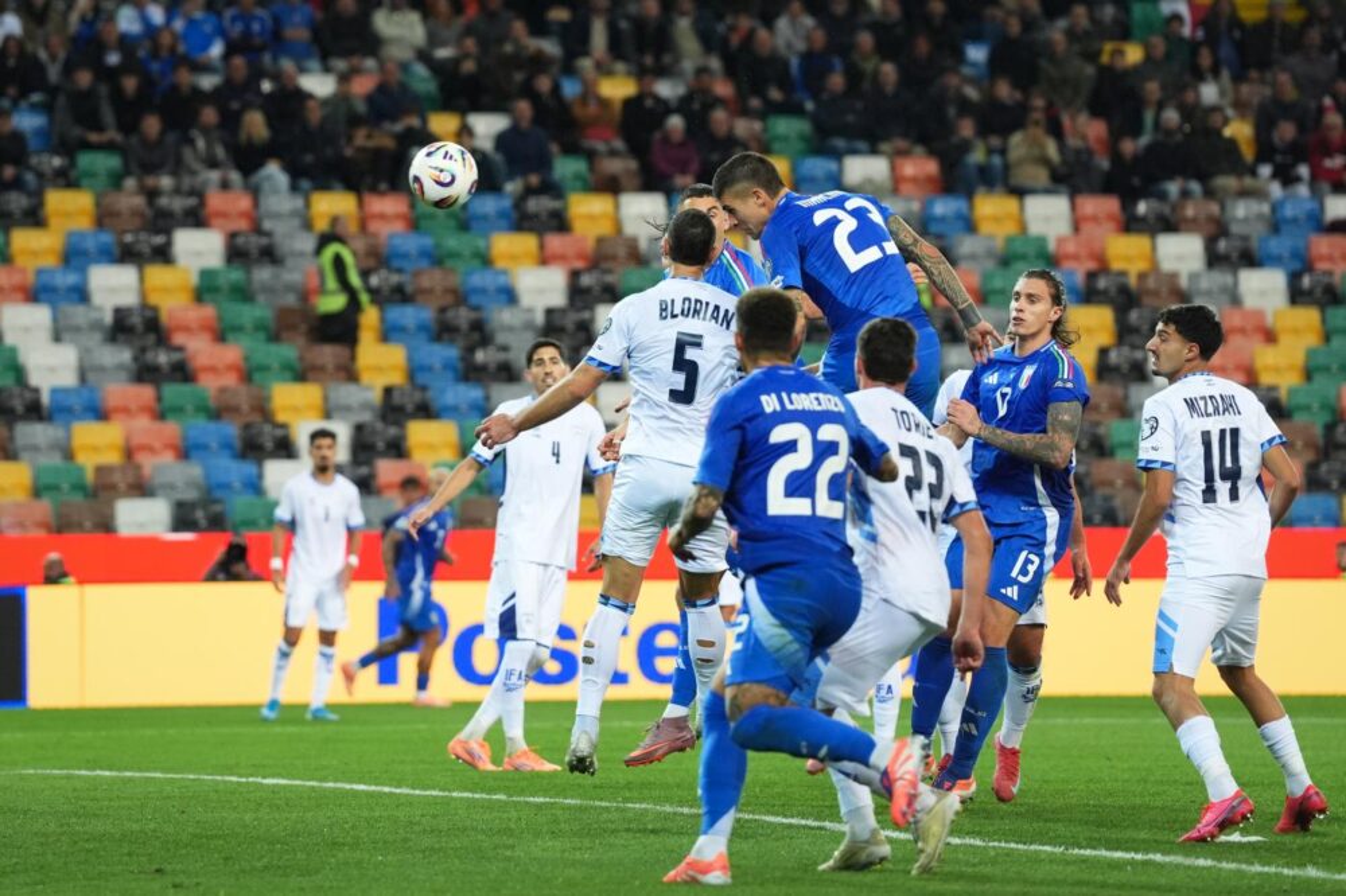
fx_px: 6279
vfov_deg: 8.2
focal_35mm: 168
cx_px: 673
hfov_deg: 12.2
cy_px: 448
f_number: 3.2
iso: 3200
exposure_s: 1/1600
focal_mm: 168
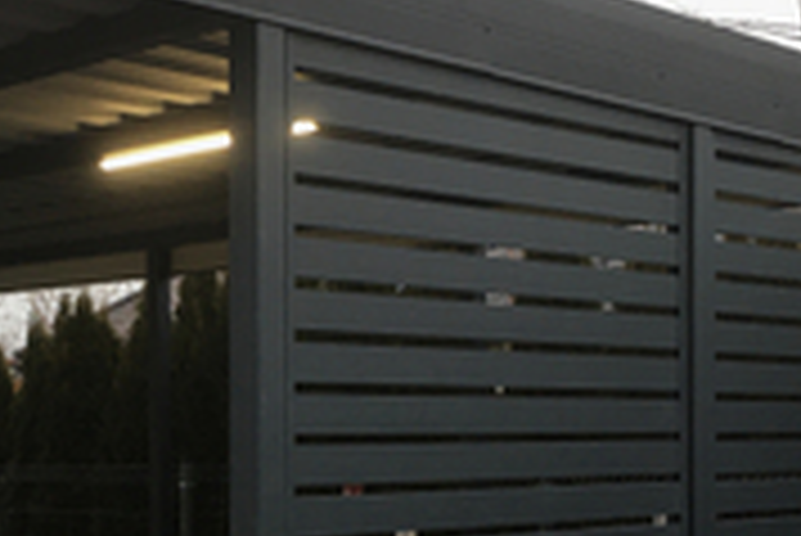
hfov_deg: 25.8
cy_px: 448
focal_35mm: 76
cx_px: 90
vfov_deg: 17.8
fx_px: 1692
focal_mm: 4.15
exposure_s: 1/33
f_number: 2.2
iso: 32
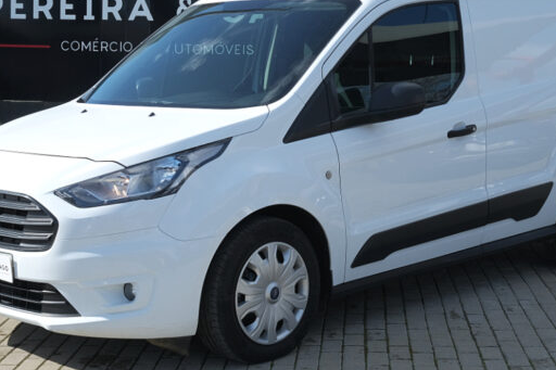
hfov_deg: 28.1
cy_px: 160
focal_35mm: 72
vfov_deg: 18.9
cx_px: 286
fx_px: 1112
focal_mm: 24.2
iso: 160
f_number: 9
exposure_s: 1/200
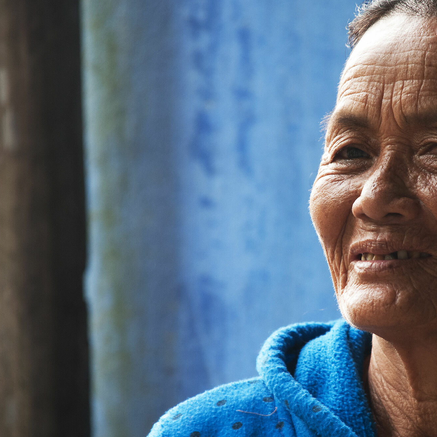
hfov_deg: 5.6
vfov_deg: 5.6
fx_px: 4467
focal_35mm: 313
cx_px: 298
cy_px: 220
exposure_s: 1/30
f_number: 5.6
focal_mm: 135
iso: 320
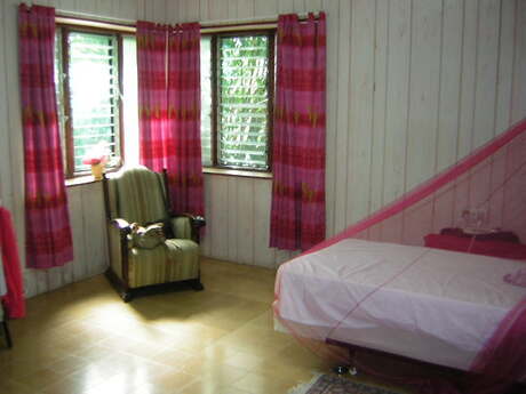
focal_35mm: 36
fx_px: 547
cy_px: 197
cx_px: 263
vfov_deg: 39.7
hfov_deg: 51.4
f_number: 2.6
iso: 50
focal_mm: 4.7
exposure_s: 1/7.1
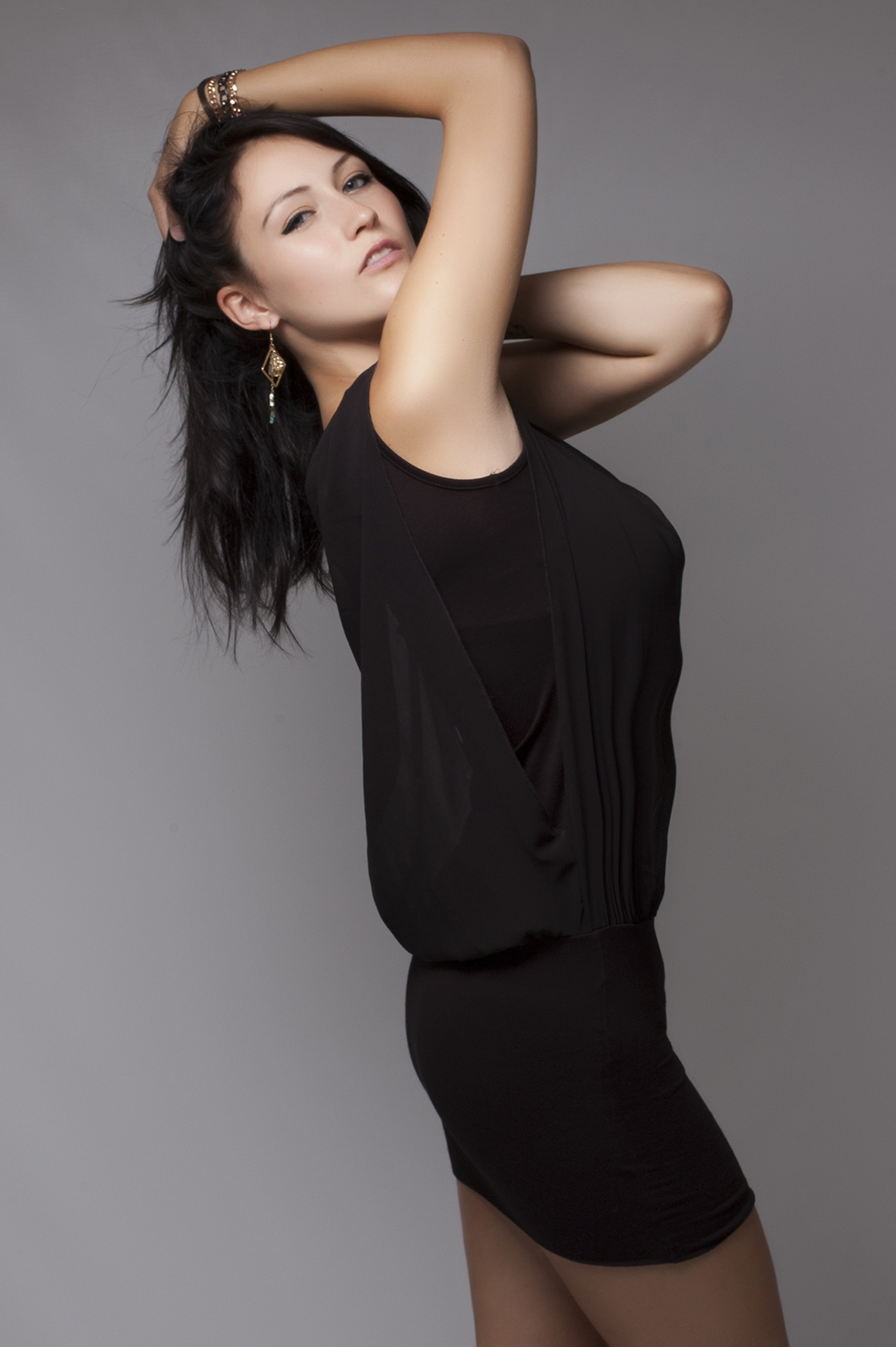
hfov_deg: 18.2
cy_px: 674
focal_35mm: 75
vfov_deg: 27.0
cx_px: 448
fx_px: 2805
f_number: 13
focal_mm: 50
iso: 200
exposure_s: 1/500
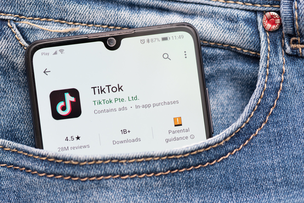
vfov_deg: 13.1
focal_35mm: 105
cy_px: 102
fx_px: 887
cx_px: 152
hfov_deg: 19.4
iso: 200
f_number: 7.1
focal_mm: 105
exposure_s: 1/100
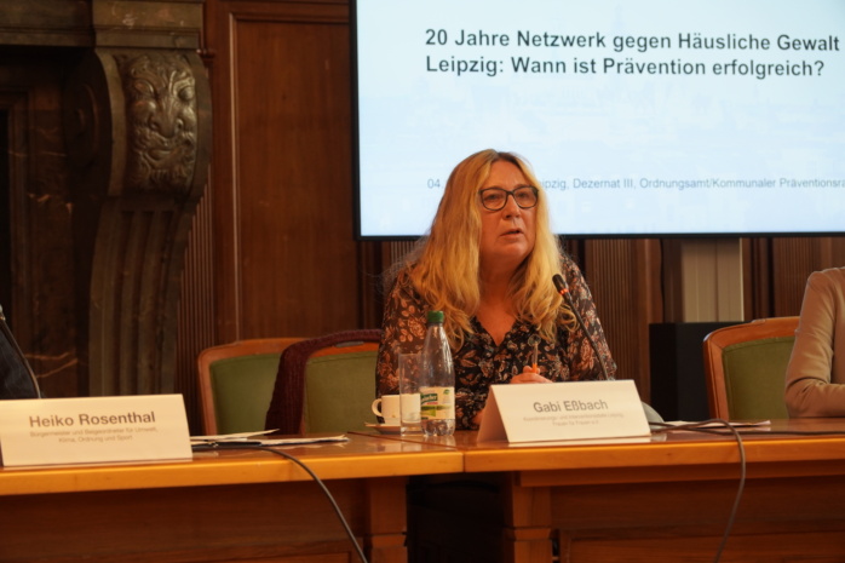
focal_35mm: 105
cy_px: 282
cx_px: 422
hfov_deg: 19.5
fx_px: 2464
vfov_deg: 13.0
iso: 500
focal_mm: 70
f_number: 4
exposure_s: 1/160
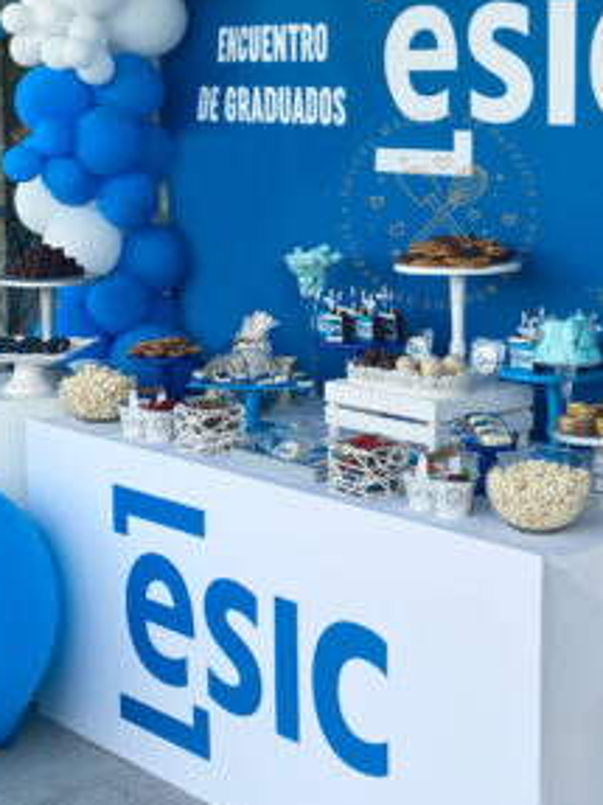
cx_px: 414
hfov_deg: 18.8
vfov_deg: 24.9
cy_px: 262
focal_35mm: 78
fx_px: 1813
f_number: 2
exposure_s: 1/153
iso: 20
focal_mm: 6
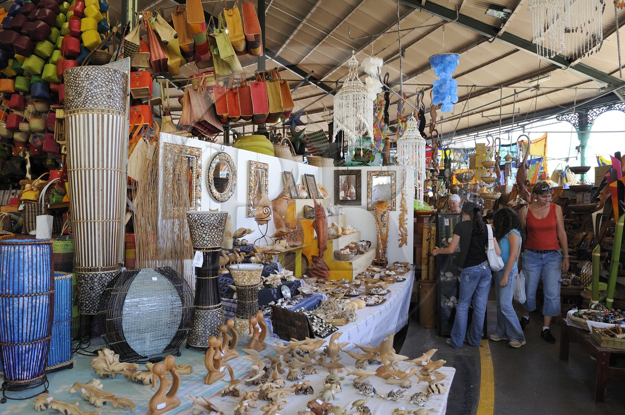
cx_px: 312
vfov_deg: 53.1
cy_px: 208
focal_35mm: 24
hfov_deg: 73.8
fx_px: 416
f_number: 6.3
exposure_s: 1/60
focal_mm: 24
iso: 800
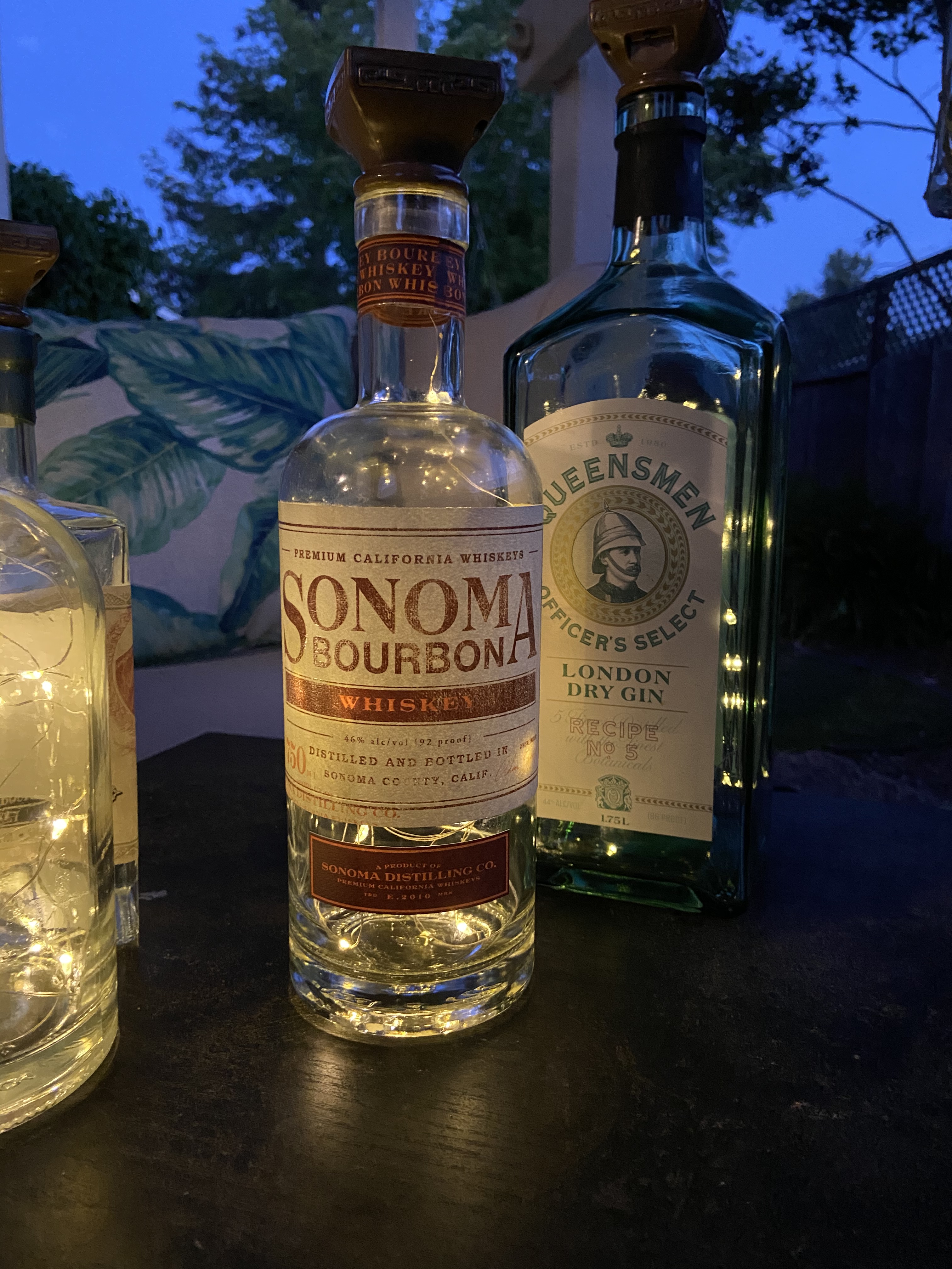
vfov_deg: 67.3
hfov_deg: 53.1
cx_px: 476
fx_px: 953
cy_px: 634
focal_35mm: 26
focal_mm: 4.25
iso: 800
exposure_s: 1/30
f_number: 1.8
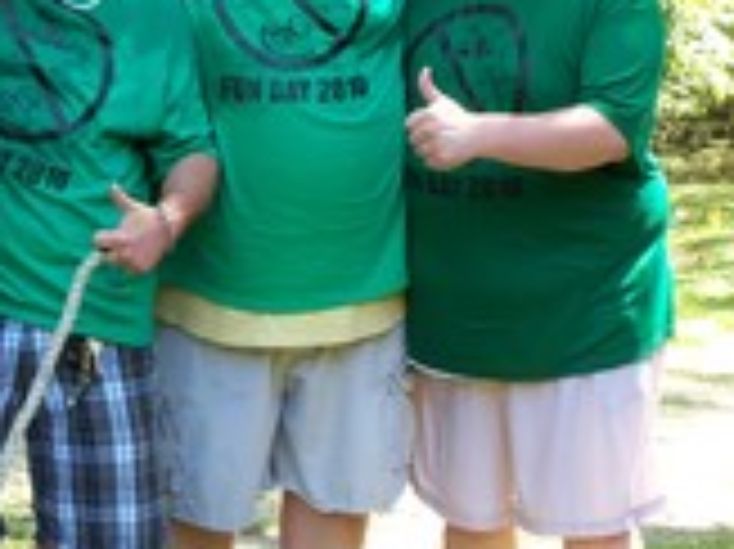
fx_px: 2437
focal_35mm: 115
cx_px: 106
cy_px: 133
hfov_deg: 16.9
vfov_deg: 12.8
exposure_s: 1/30
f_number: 3.9
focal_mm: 8.7
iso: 80
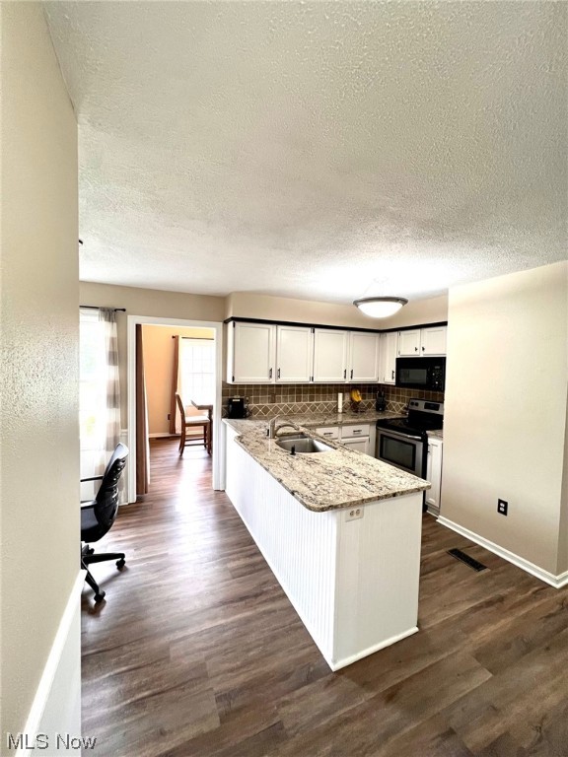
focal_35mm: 13
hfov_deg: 89.9
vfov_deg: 106.2
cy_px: 378
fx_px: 284
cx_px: 284
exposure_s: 1/120
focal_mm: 1.57
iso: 200
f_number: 1.8
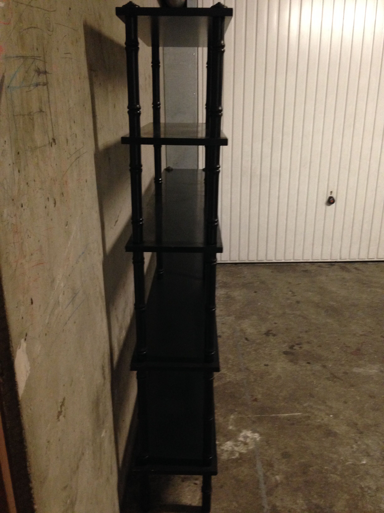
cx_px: 192
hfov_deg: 42.9
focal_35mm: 33
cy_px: 256
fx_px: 488
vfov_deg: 55.4
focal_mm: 4.12
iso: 320
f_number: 2.4
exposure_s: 1/15
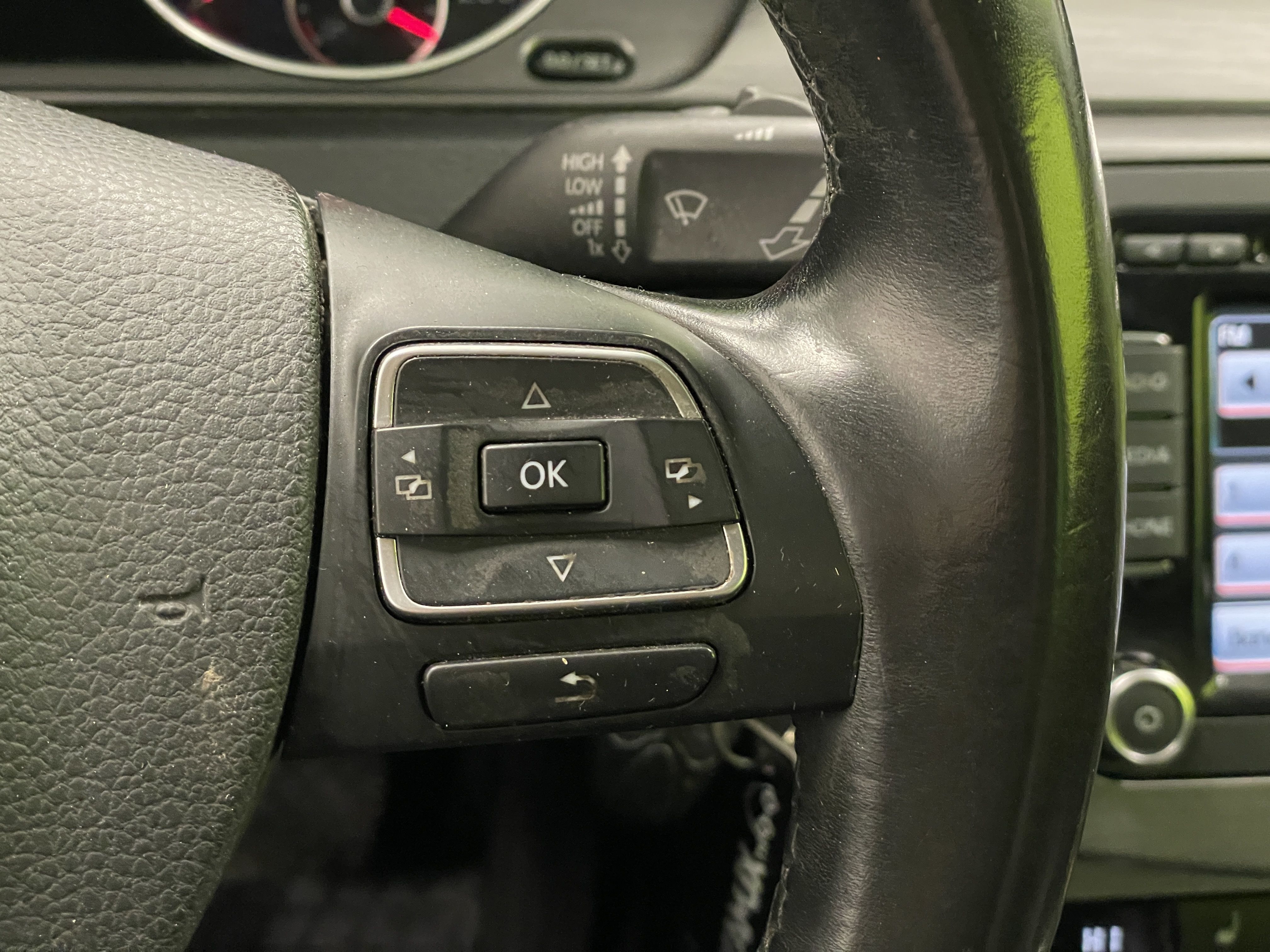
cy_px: 476
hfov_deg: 36.8
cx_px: 635
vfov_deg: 28.0
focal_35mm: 52
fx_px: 1908
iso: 800
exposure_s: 1/50
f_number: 2
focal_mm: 6
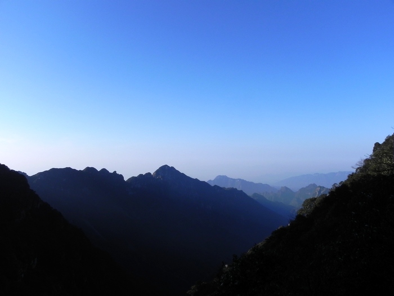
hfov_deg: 67.3
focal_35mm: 26
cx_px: 197
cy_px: 148
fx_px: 296
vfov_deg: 53.1
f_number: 8
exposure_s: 1/461
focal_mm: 4.6
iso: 160
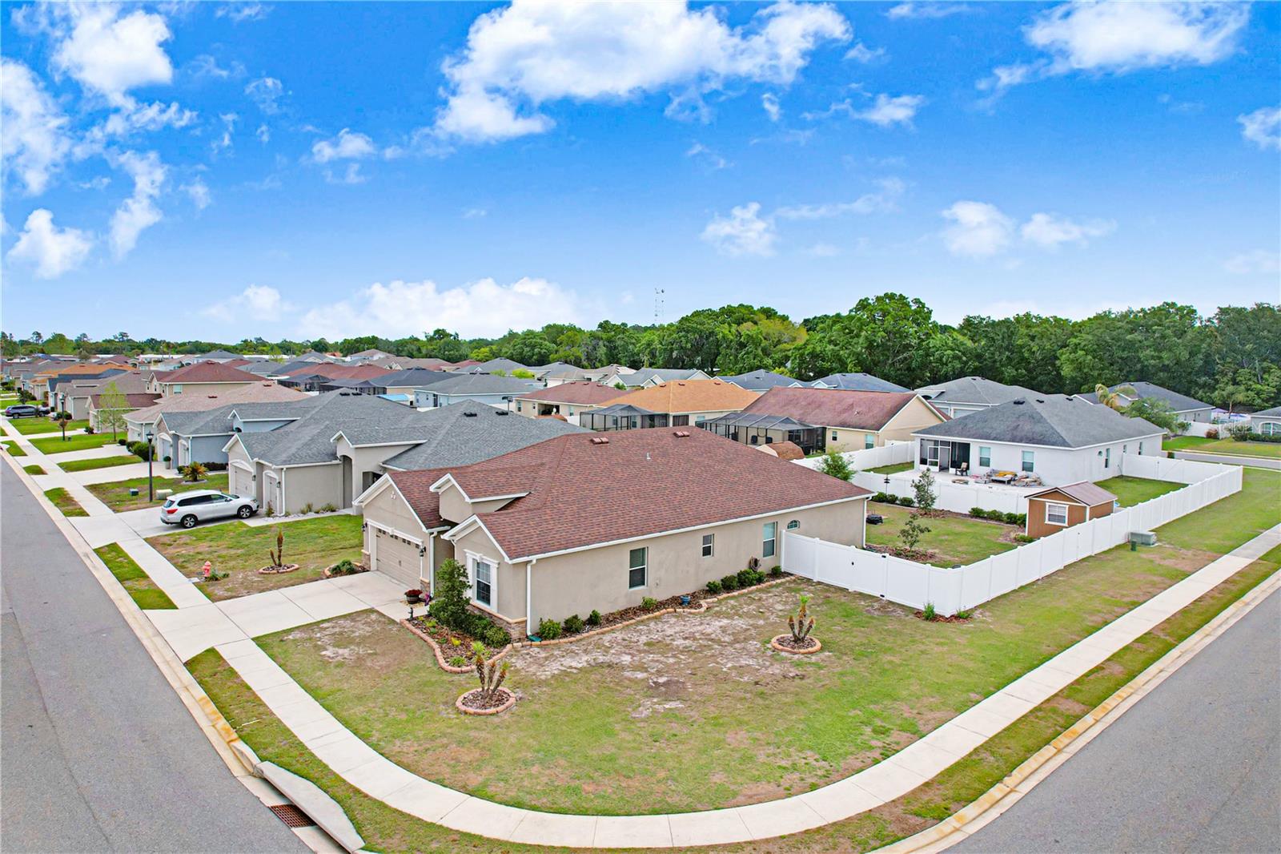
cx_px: 640
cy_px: 427
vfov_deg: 57.2
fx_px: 783
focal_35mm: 22
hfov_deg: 78.6
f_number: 2.8
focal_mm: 8.38
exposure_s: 1/640
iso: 200
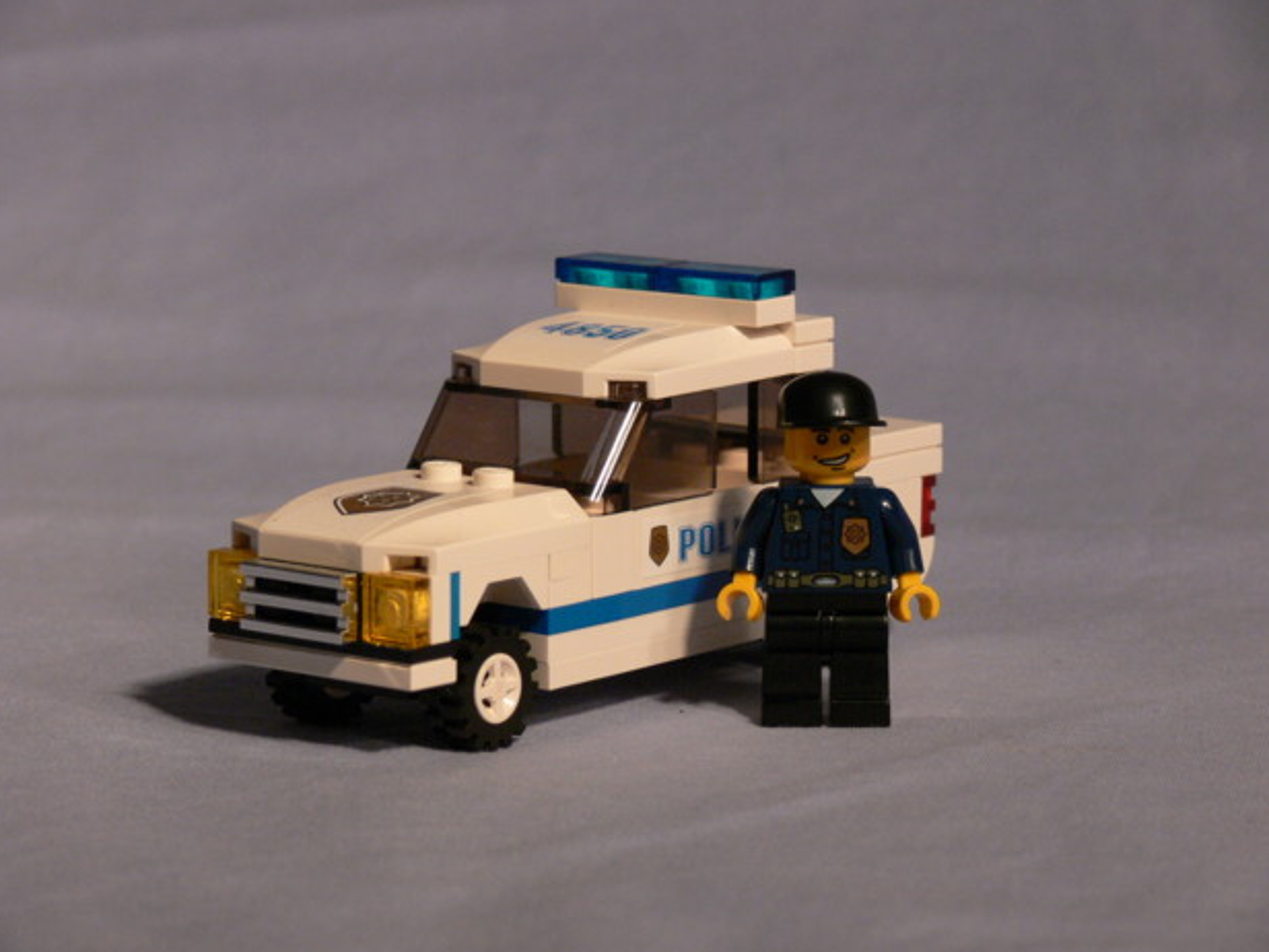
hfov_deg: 14.6
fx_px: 4949
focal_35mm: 135
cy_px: 488
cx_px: 630
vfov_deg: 11.0
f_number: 4.5
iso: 200
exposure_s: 1/100
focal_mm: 27.4
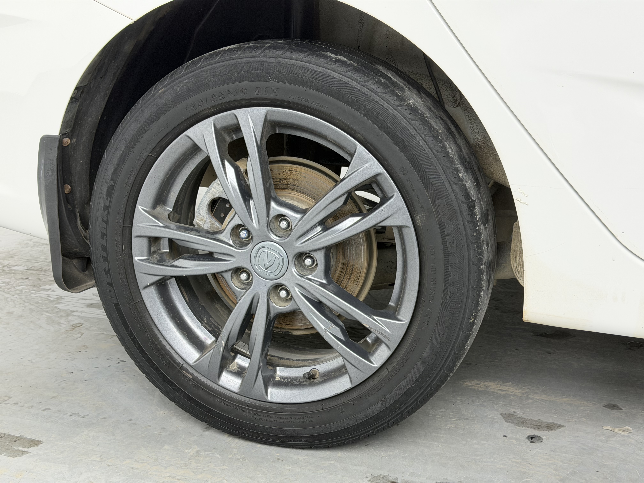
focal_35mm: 48
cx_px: 322
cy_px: 242
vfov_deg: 30.3
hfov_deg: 39.7
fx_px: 893
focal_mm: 6.76
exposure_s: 1/112
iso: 160
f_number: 1.78
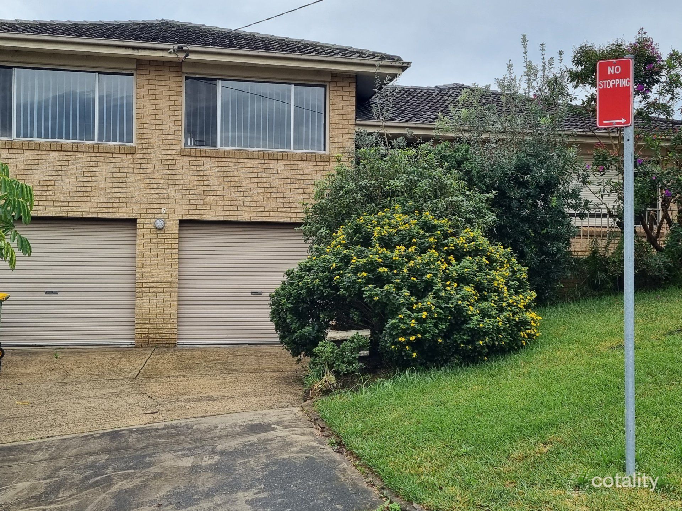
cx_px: 341
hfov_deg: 67.3
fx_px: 512
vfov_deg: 53.1
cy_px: 256
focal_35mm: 26
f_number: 1.8
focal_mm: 5.4
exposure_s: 1/1180
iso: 50
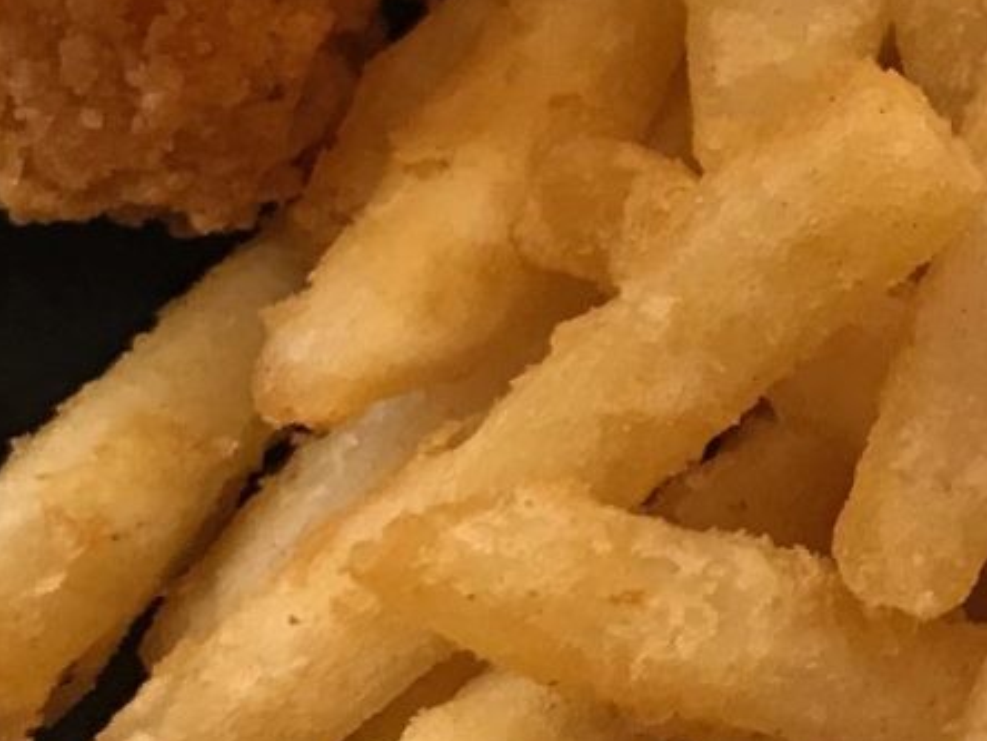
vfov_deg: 12.2
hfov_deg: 15.4
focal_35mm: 121
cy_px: 238
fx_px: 3450
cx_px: 1343
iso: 32
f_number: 1.8
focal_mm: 3.99
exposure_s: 1/30
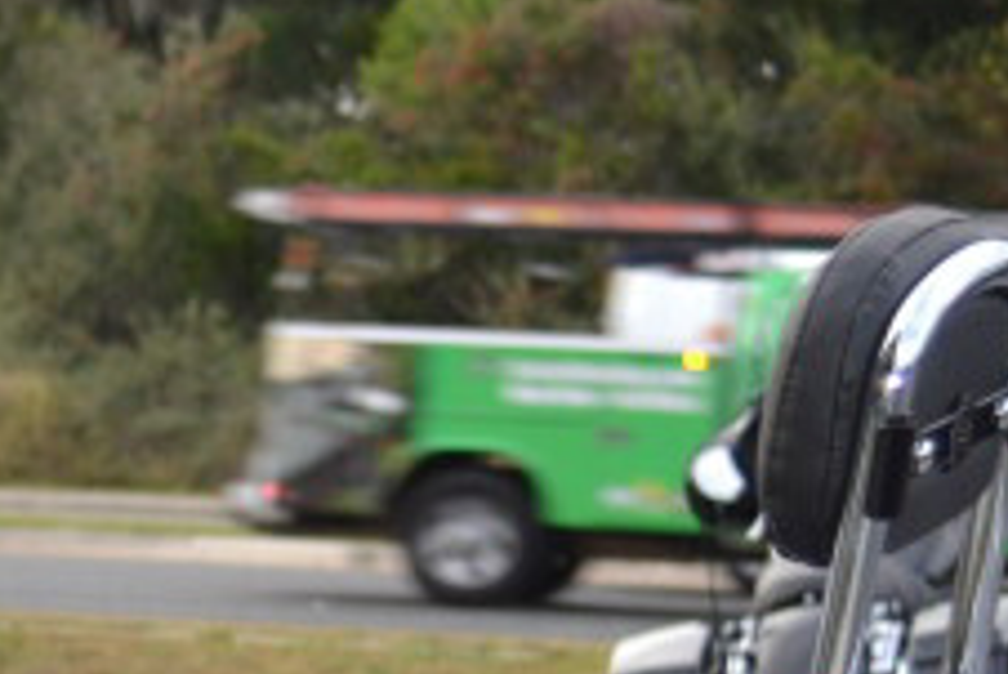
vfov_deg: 6.5
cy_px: 1263
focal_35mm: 207
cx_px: -477
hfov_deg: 9.7
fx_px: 5799
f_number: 4.2
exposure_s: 1/125
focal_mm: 26
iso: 110
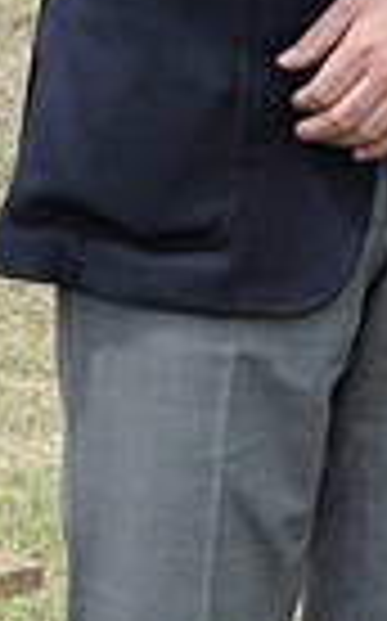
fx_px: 5411
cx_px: 198
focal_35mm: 320
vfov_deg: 6.6
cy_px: 83
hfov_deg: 4.1
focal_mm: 34
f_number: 10
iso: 500
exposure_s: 1/400
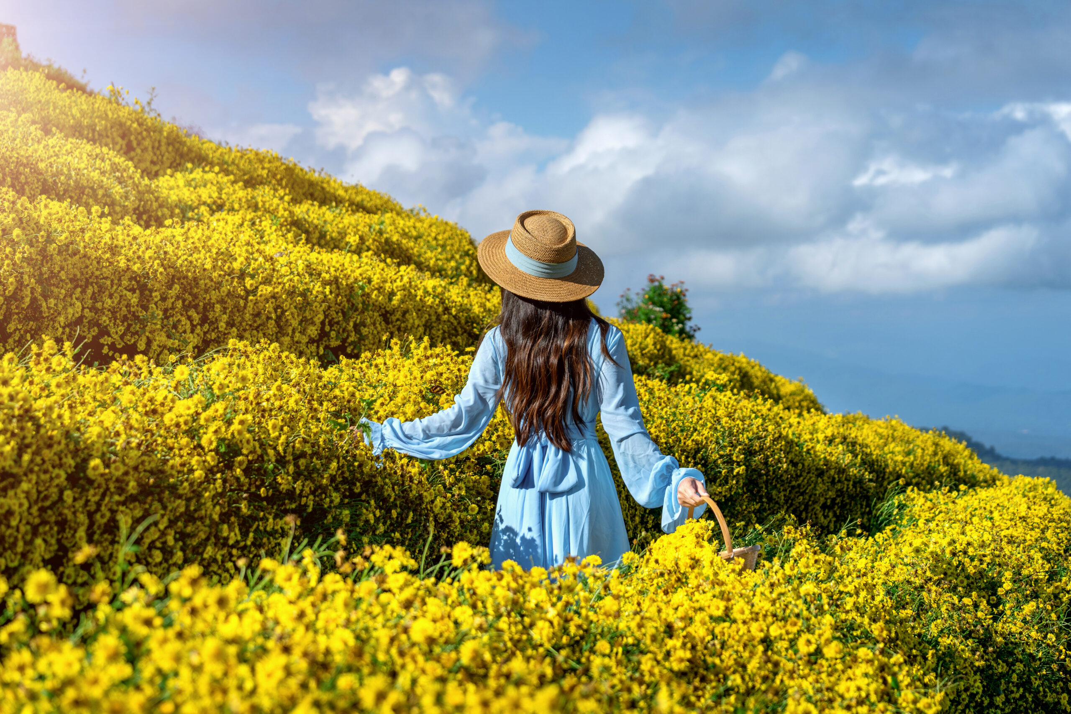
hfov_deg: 28.8
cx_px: 536
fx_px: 2082
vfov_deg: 19.5
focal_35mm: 70
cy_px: 357
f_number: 5.6
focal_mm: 70
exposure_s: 1/800
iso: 100
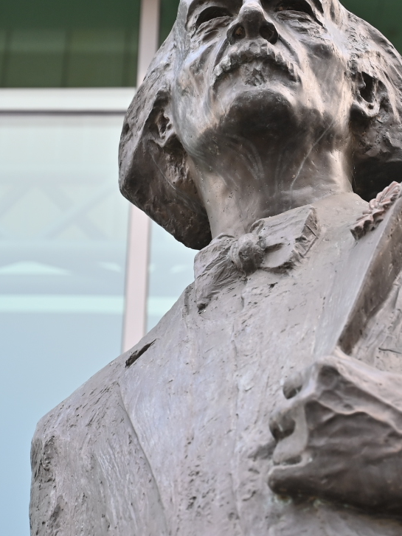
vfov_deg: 13.2
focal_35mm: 150
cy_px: 238
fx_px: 2323
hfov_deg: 9.9
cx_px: 322
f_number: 4
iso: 220
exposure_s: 1/160
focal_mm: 70
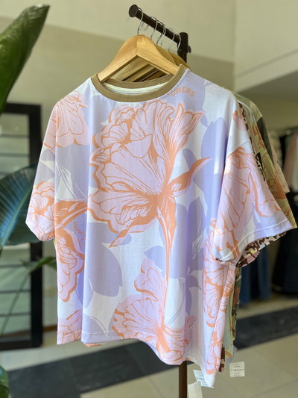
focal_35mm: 26
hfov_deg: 53.1
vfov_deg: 67.3
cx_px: 149
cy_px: 199
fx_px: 298
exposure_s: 1/100
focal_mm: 5.1
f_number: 1.6
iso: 50
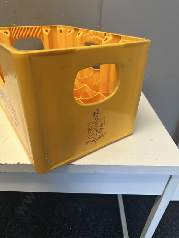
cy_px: 119
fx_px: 165
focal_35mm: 24
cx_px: 90
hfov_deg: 56.8
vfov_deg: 71.6
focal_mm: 6.86
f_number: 1.78
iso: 125
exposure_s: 1/100
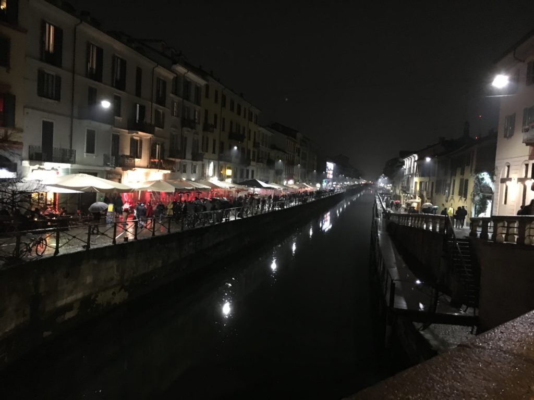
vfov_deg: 48.2
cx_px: 267
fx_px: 447
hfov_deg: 61.7
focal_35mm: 29
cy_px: 200
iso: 640
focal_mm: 4.15
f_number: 2.2
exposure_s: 1/17
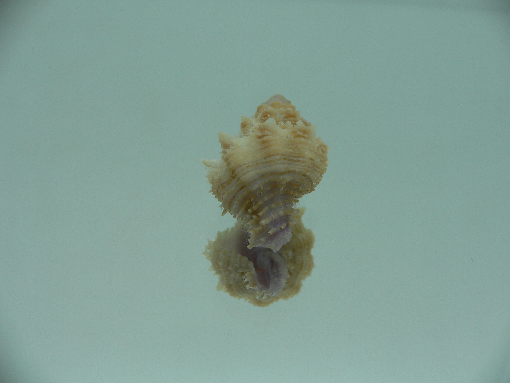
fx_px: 516
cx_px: 255
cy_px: 192
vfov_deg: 40.7
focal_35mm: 35
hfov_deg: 52.6
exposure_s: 1/80
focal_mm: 4.6
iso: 80
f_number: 2.8
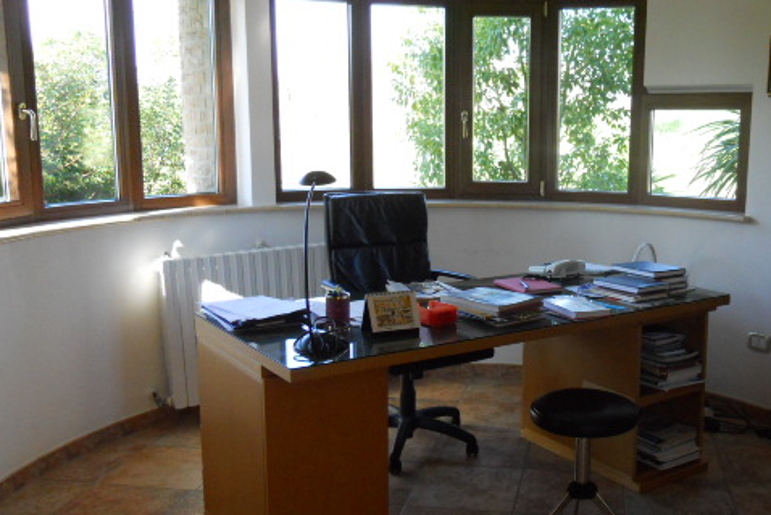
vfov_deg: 34.2
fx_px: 835
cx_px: 505
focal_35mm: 39
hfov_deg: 48.8
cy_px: 270
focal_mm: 5
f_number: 2.7
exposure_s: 1/250
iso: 400
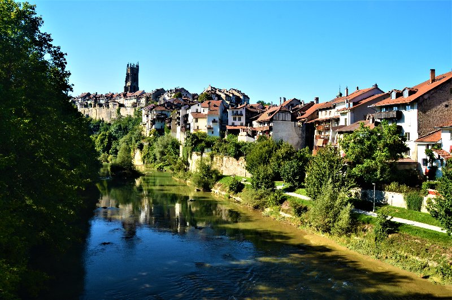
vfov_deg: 47.7
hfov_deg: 67.5
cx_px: 226
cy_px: 150
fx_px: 338
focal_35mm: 27
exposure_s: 1/125
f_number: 9
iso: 320
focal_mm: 18
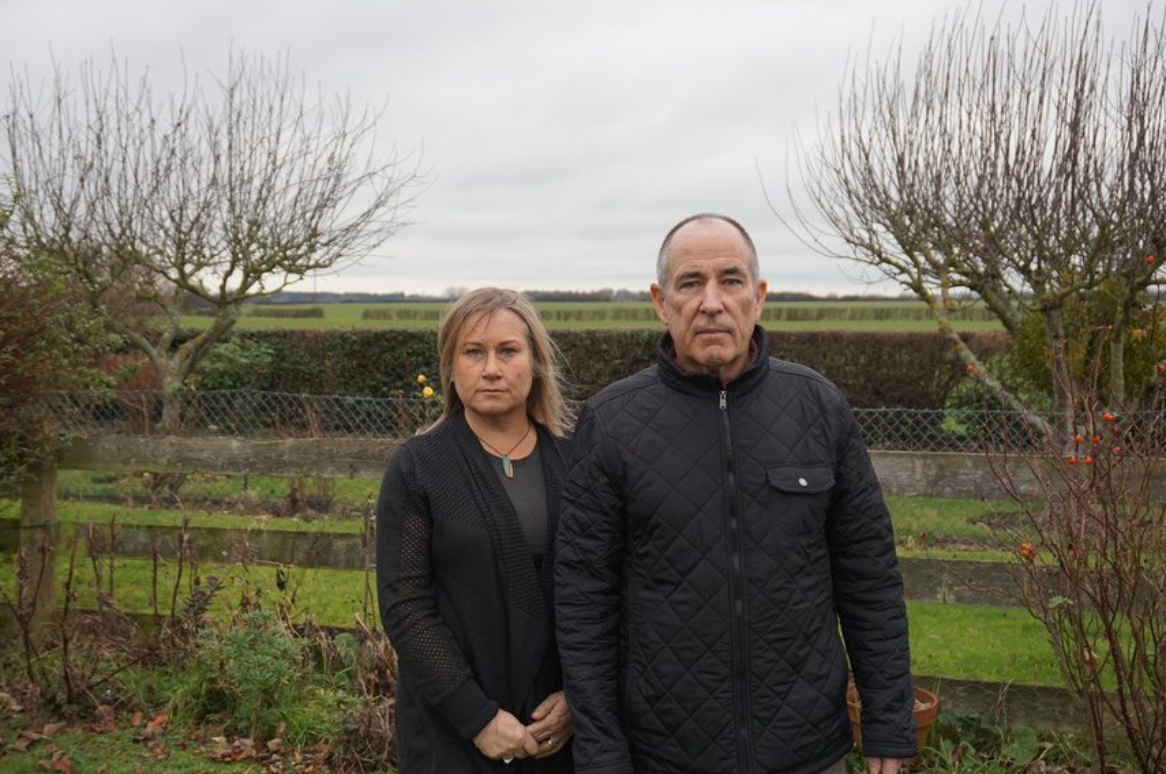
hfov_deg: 45.5
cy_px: 384
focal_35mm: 43
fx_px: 1391
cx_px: 583
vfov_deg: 31.1
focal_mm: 28
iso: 320
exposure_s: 1/160
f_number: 4.5
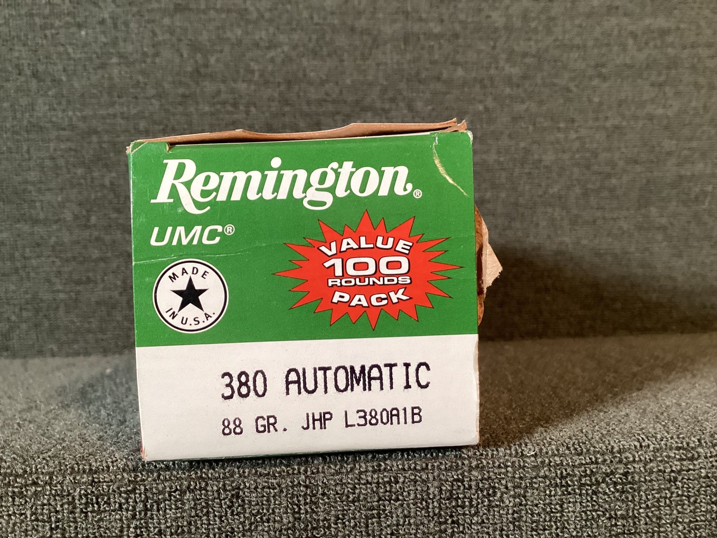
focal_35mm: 31
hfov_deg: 58.3
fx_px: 642
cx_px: 358
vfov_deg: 45.4
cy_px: 269
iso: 160
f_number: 2.4
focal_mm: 3.3
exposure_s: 1/60
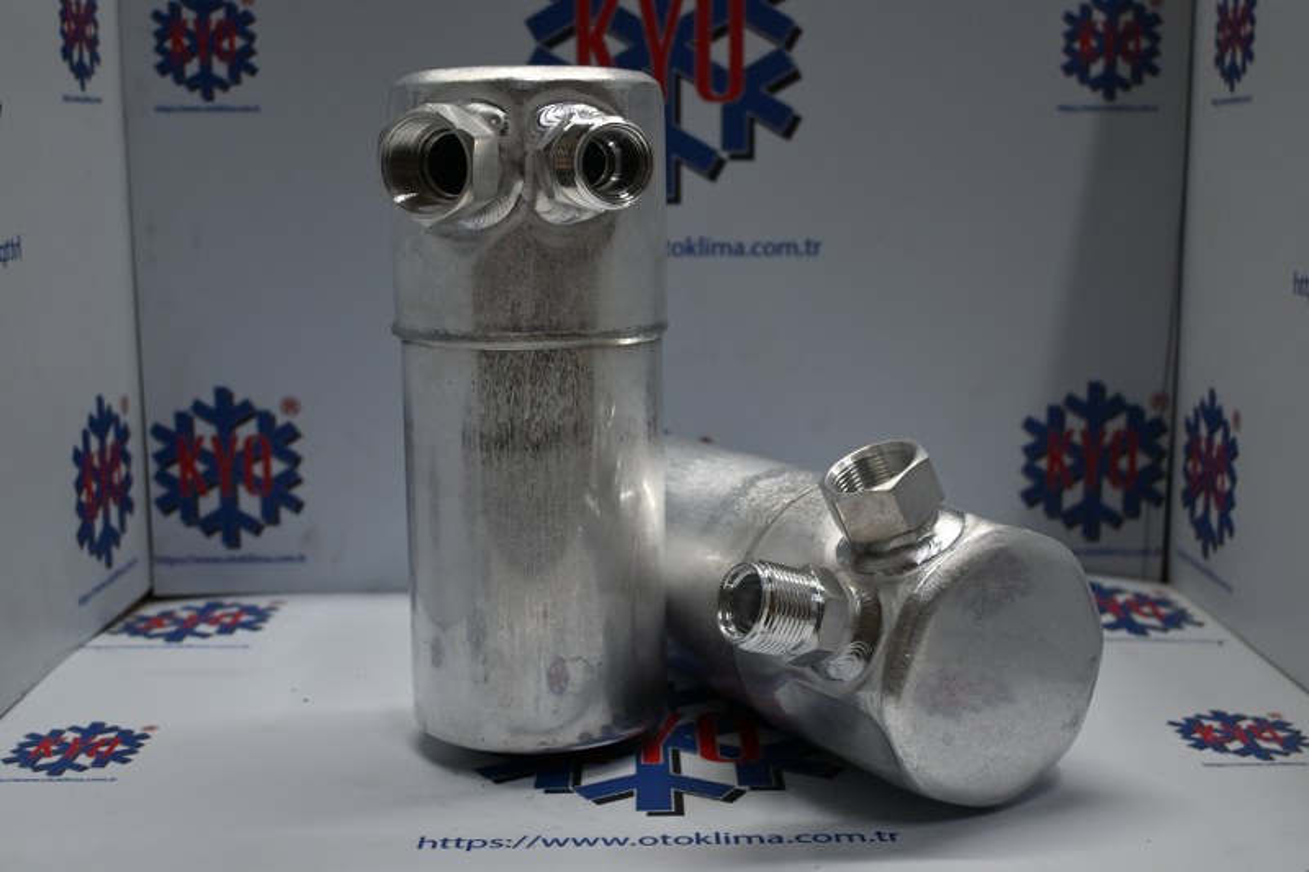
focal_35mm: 42
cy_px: 436
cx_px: 654
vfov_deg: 31.9
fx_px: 1527
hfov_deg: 46.4
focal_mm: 28
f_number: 4.5
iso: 560
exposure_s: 1/125
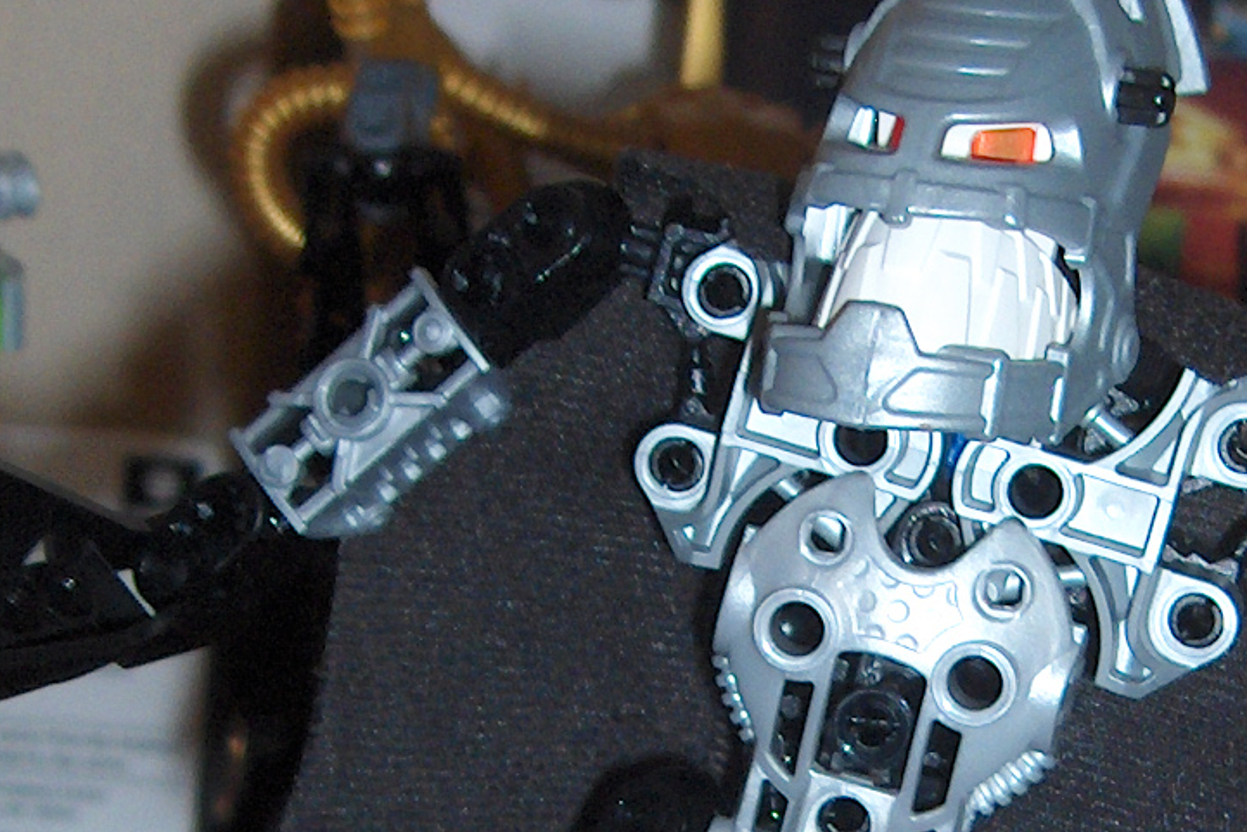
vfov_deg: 9.3
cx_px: 863
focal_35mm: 146
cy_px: 943
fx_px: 5058
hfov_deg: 14.0
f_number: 2.8
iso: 100
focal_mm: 8
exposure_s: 1/60
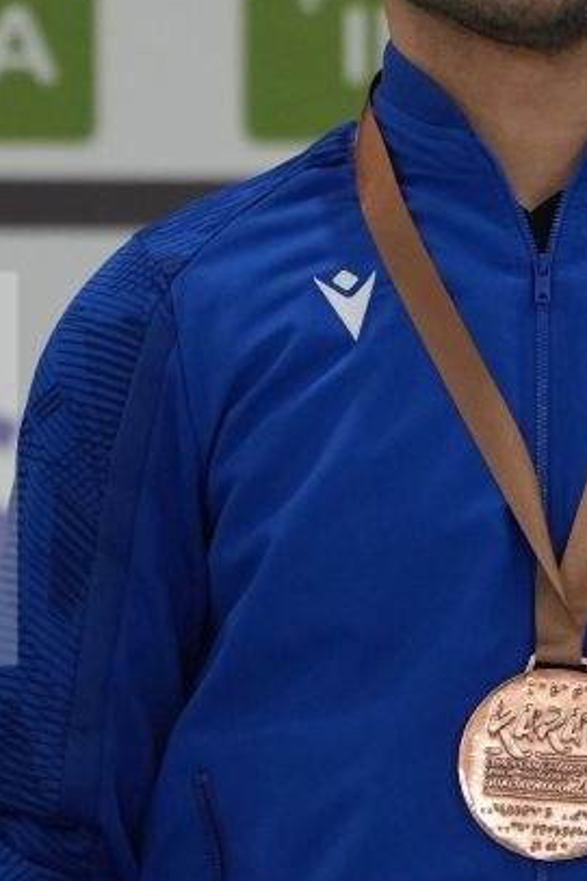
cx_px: 550
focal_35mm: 884
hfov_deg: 1.6
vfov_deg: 2.3
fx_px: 21638
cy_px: 470
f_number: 2.8
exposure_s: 1/500
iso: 2000
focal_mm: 200
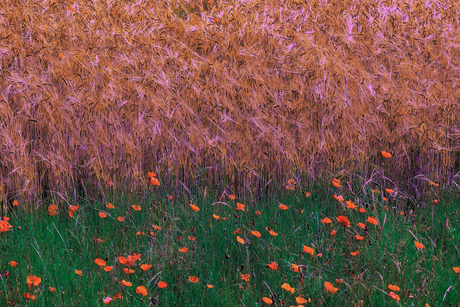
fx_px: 1342
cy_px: 154
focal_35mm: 105
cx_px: 230
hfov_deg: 19.5
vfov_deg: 13.0
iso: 100
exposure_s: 1/500
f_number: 5
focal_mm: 70
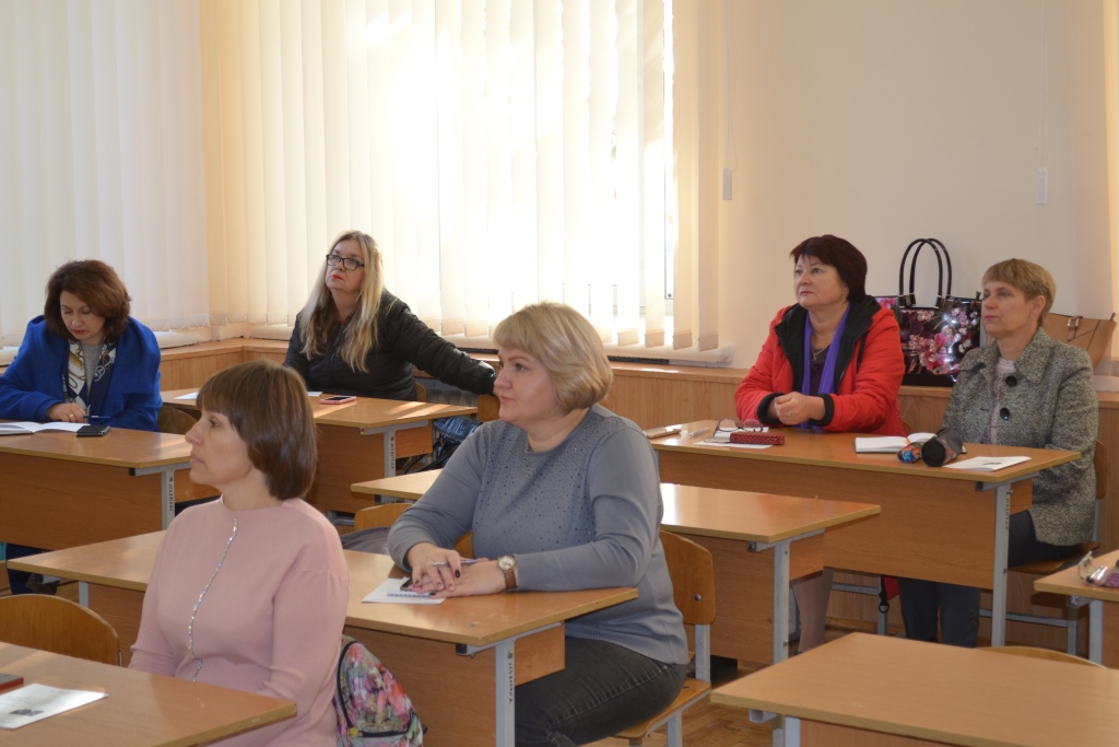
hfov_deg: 33.4
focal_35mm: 60
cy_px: 374
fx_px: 1865
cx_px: 560
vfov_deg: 22.6
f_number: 5.3
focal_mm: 40
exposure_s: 1/30
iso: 220
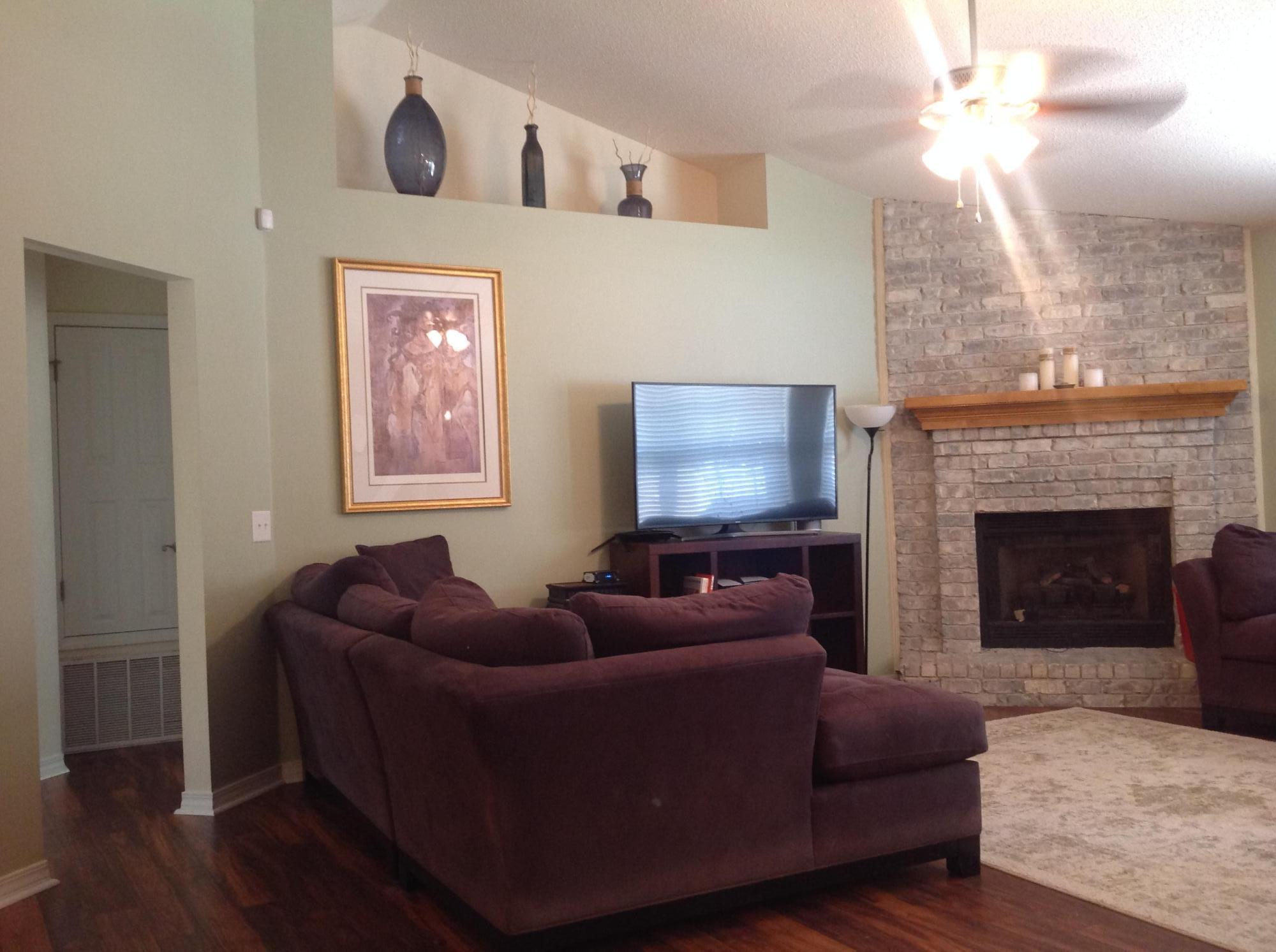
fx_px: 1288
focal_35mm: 35
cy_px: 476
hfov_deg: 52.7
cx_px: 638
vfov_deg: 40.6
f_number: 2.4
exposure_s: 1/15
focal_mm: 4.28
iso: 160
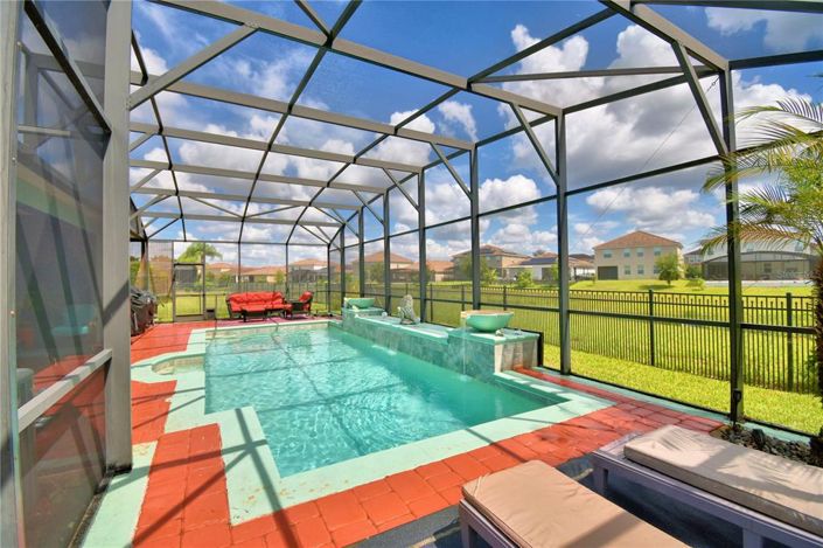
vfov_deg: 77.2
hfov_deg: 100.4
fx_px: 343
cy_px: 274
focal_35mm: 15
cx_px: 412
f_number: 4.5
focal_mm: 10
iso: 100
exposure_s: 1/1000
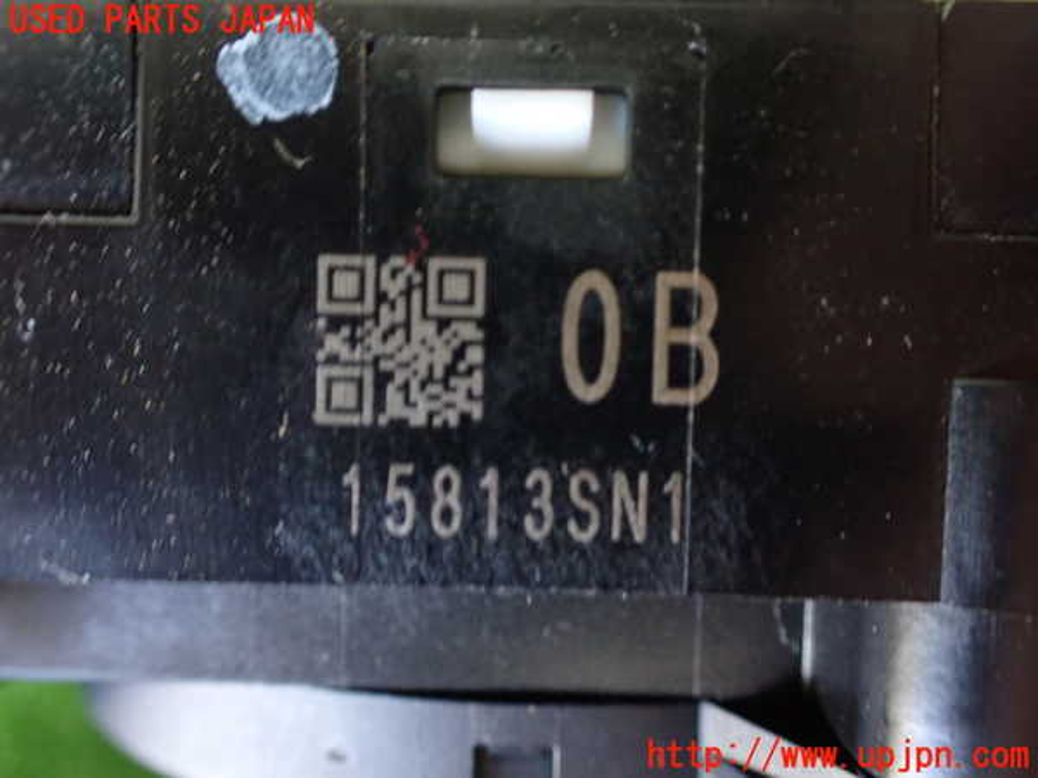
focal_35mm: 30
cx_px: 519
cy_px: 389
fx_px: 900
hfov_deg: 60.0
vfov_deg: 46.8
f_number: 2.3
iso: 800
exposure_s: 1/40
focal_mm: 5.4
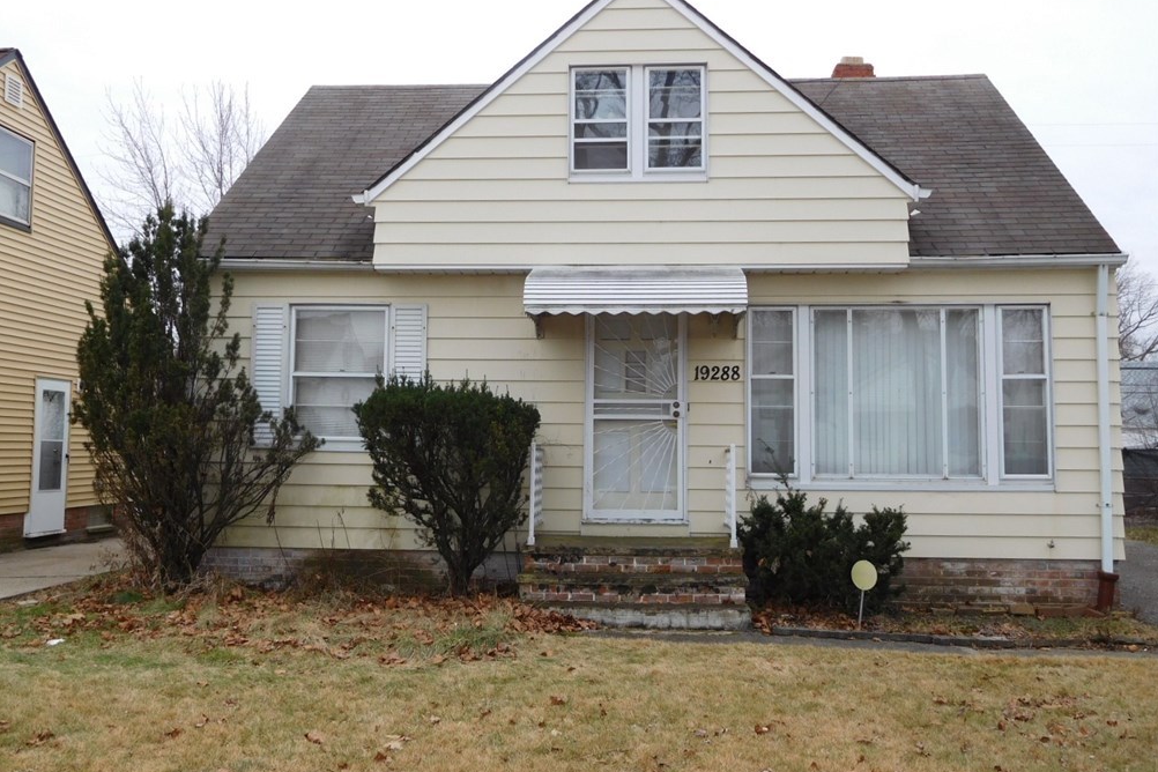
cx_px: 571
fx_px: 1094
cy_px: 371
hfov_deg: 55.8
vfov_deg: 38.9
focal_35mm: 34
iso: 125
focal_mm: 5.7
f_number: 3.6
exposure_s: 1/160
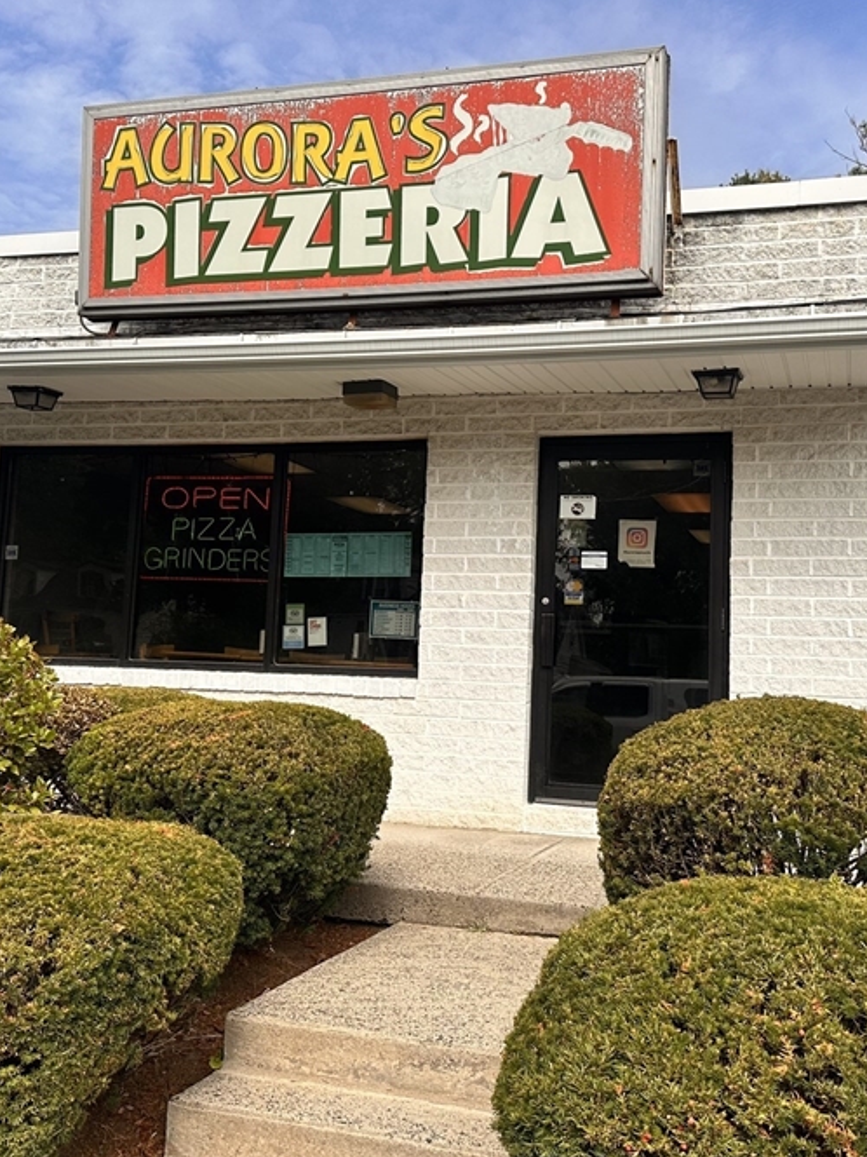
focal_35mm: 37
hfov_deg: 38.6
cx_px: 472
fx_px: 1236
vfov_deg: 50.1
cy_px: 528
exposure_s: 1/4545
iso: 80
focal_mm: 6.86
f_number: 1.78
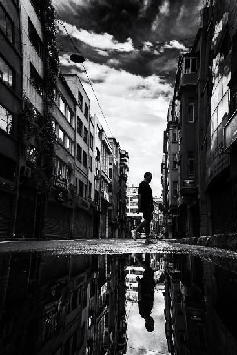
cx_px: 118
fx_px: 326
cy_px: 178
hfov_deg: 40.0
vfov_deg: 57.2
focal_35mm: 33
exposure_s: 1/250
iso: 200
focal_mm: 22
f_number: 8
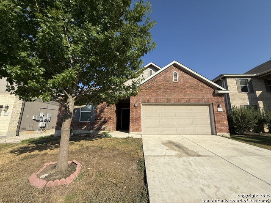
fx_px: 110
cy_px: 102
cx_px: 136
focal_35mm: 14
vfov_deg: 85.7
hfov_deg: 102.1
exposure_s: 1/2611
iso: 50
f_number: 2.2
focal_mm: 2.22
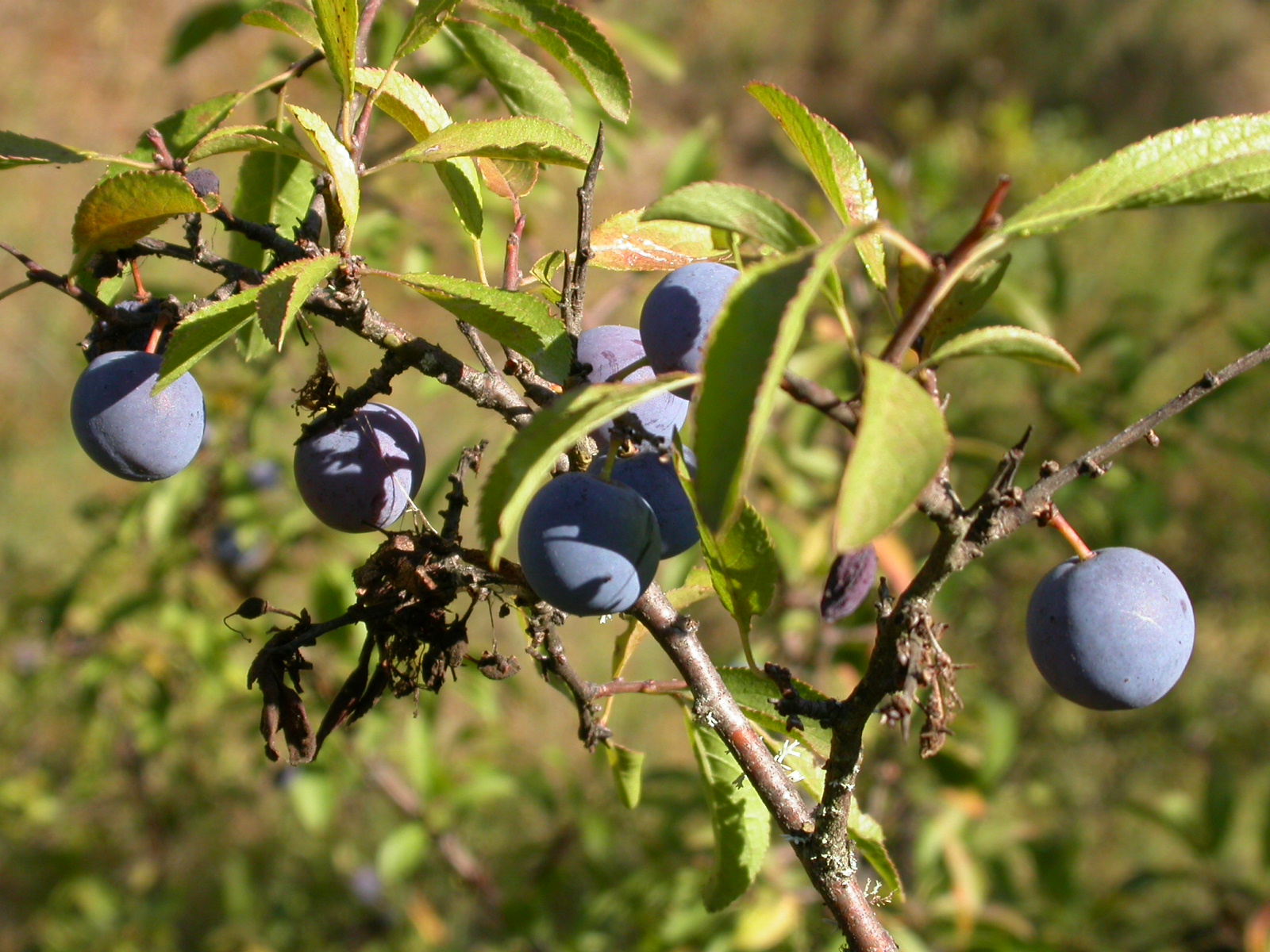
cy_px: 476
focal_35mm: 114
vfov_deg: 13.0
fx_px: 4182
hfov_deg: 17.3
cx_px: 635
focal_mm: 23.7
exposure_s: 1/172
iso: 100
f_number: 6.8
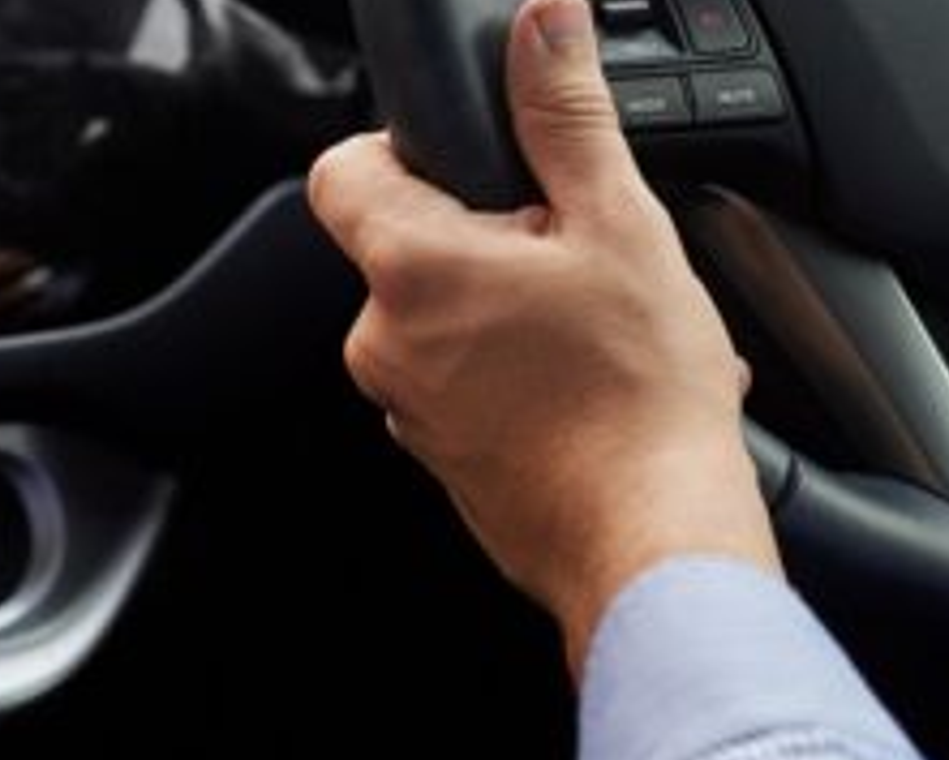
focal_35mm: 148
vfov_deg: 10.4
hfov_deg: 13.0
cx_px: 532
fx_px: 4159
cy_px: 77
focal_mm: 50
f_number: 2.5
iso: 400
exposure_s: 1/400
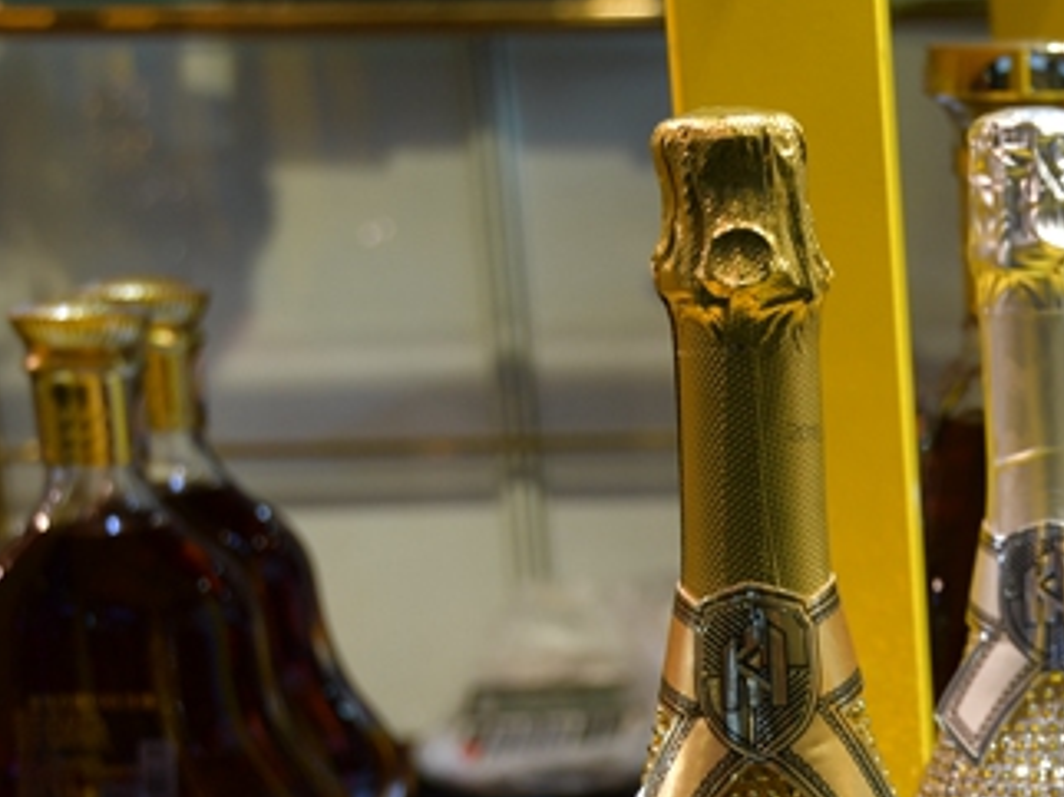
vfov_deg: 11.3
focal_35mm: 129
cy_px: 949
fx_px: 3962
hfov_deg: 14.5
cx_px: 1447
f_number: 5.6
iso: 125
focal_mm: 32
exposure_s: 1/125
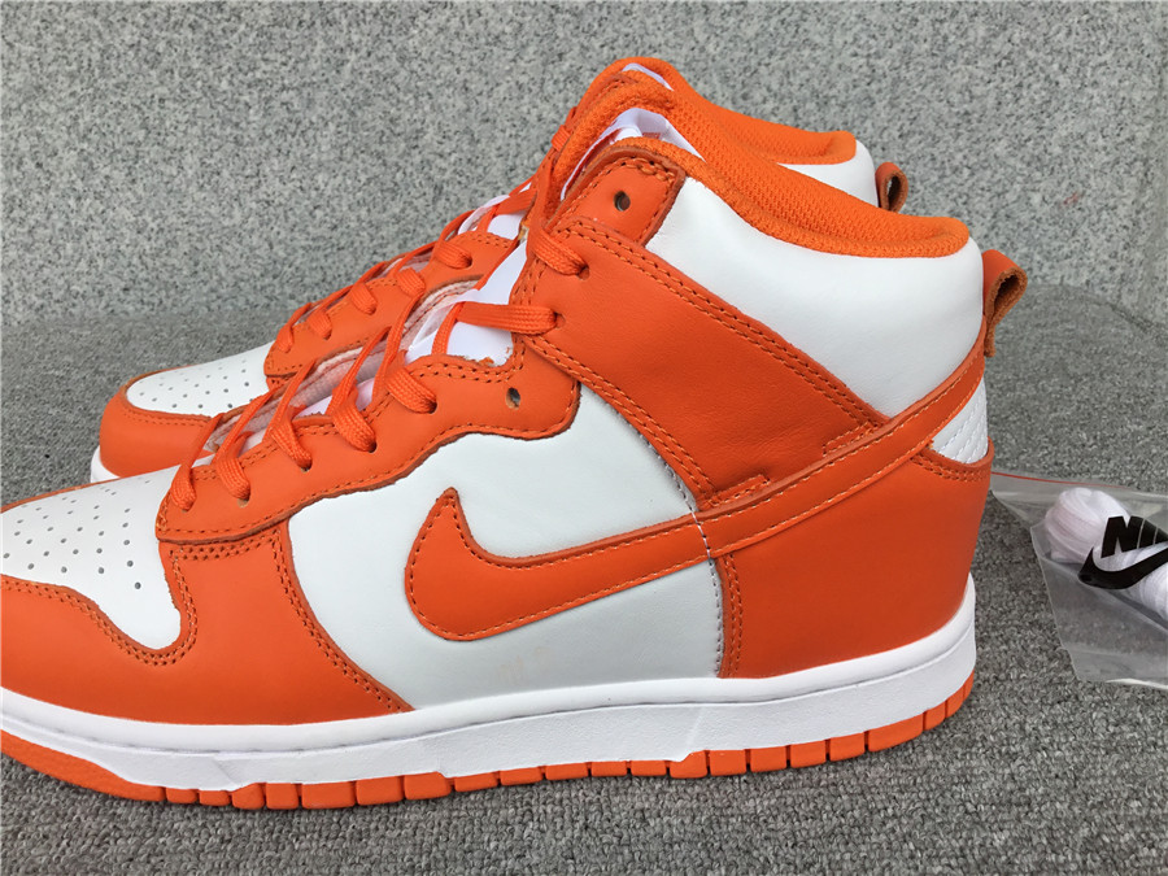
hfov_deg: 58.4
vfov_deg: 45.4
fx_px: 1046
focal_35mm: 31
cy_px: 438
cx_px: 584
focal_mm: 3.3
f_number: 2.4
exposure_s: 1/301
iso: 25
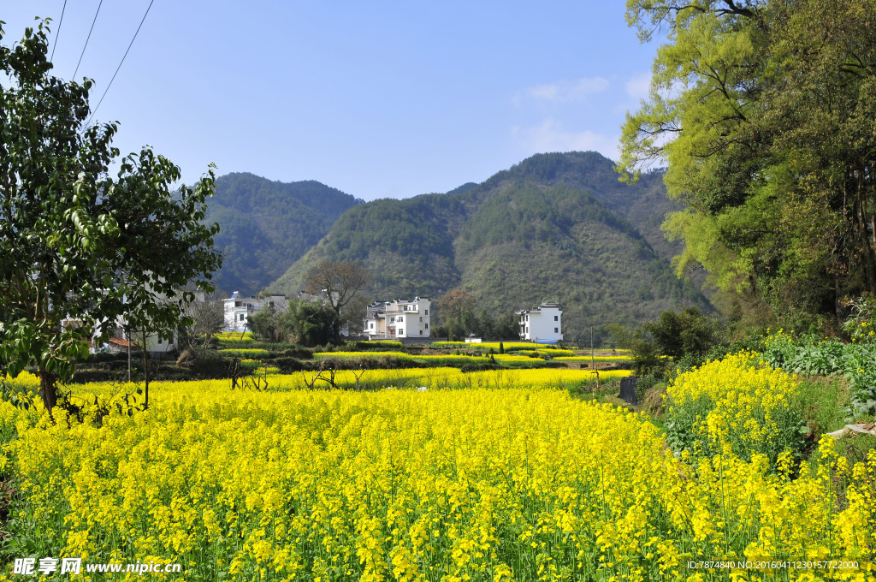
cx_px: 438
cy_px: 291
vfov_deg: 39.9
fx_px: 802
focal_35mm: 33
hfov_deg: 57.3
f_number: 10
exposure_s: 1/400
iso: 200
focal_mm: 22
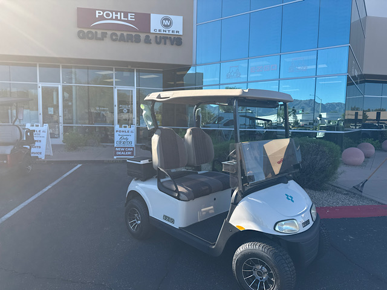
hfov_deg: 71.6
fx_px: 268
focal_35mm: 24
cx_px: 194
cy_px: 145
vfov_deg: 56.8
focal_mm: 6.76
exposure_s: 1/1560
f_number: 1.78
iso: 80
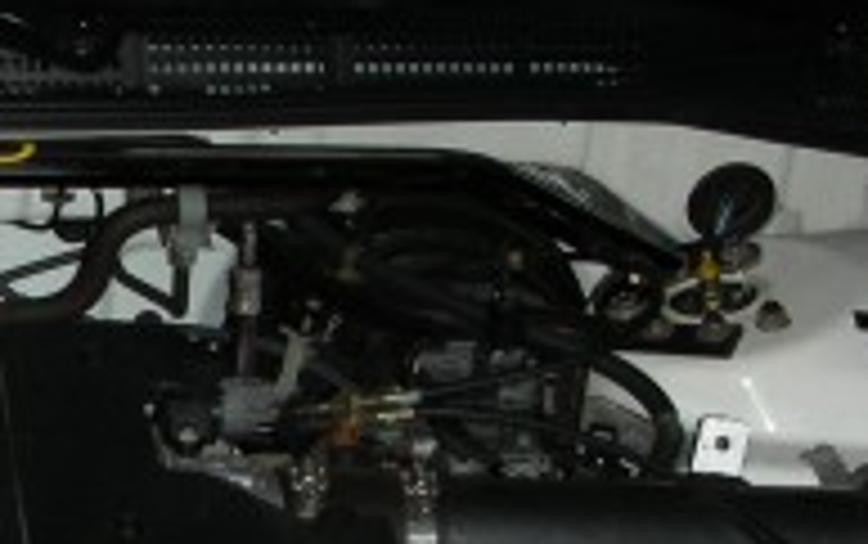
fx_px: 2746
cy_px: 636
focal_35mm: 116
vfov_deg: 11.1
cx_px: -225
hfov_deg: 17.0
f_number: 3
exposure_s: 1/60.1
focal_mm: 5.8
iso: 50
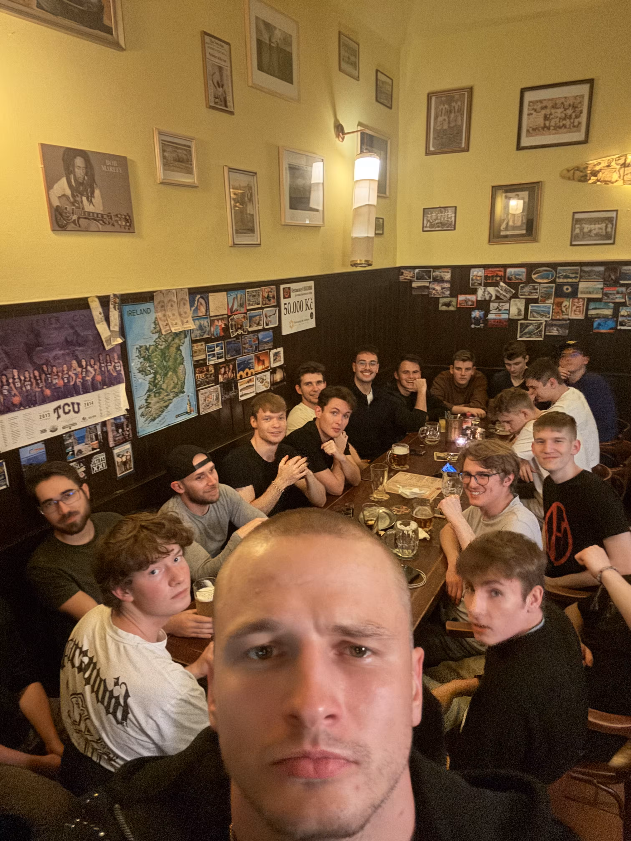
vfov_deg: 73.9
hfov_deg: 58.9
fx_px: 559
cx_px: 316
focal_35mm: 23
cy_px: 420
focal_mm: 2.69
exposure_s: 1/14
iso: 1250
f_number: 1.9
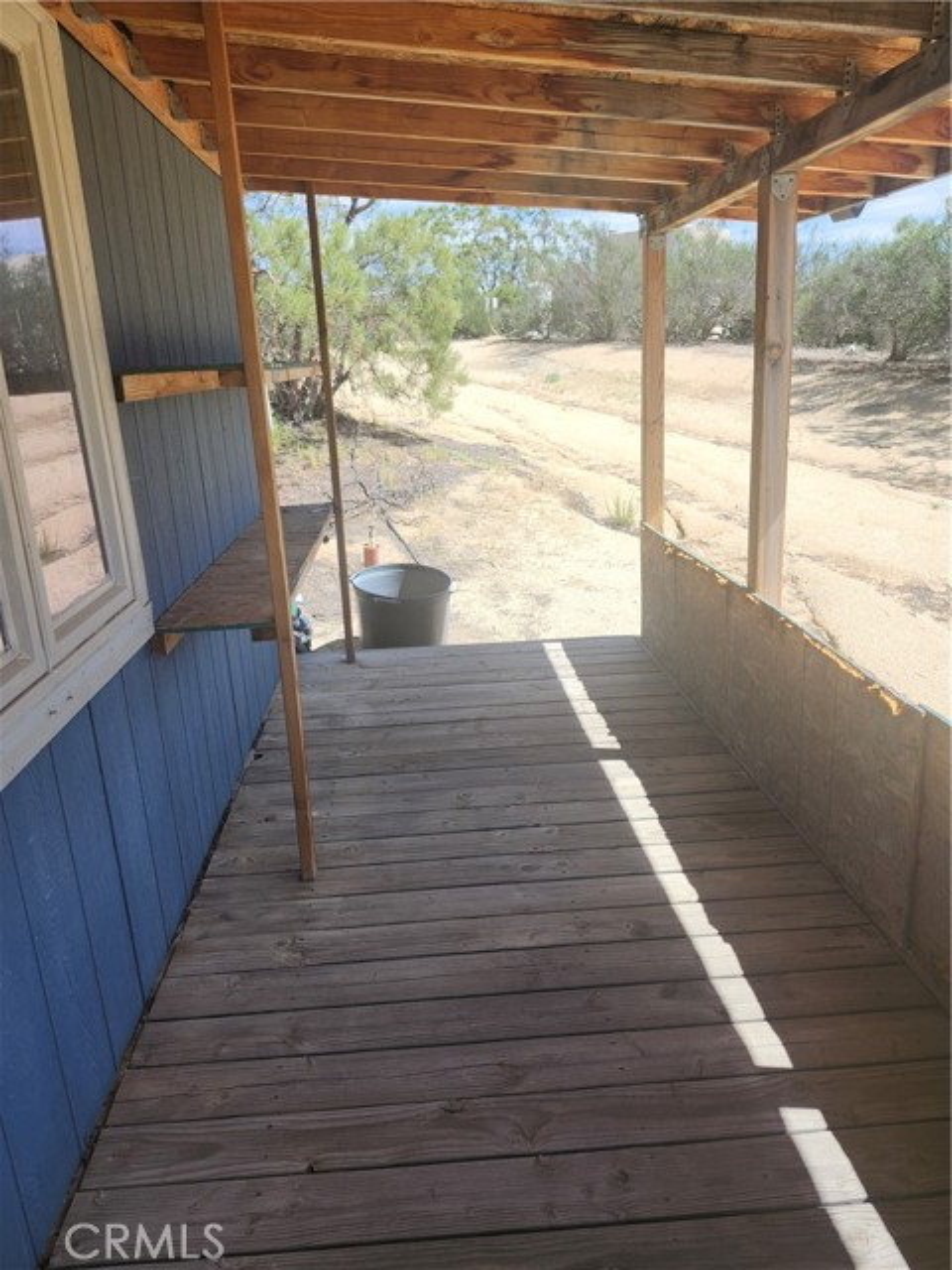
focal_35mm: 23
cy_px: 635
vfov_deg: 73.9
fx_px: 843
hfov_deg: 58.9
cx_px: 476
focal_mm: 5.54
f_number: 1.8
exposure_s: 1/694
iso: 25
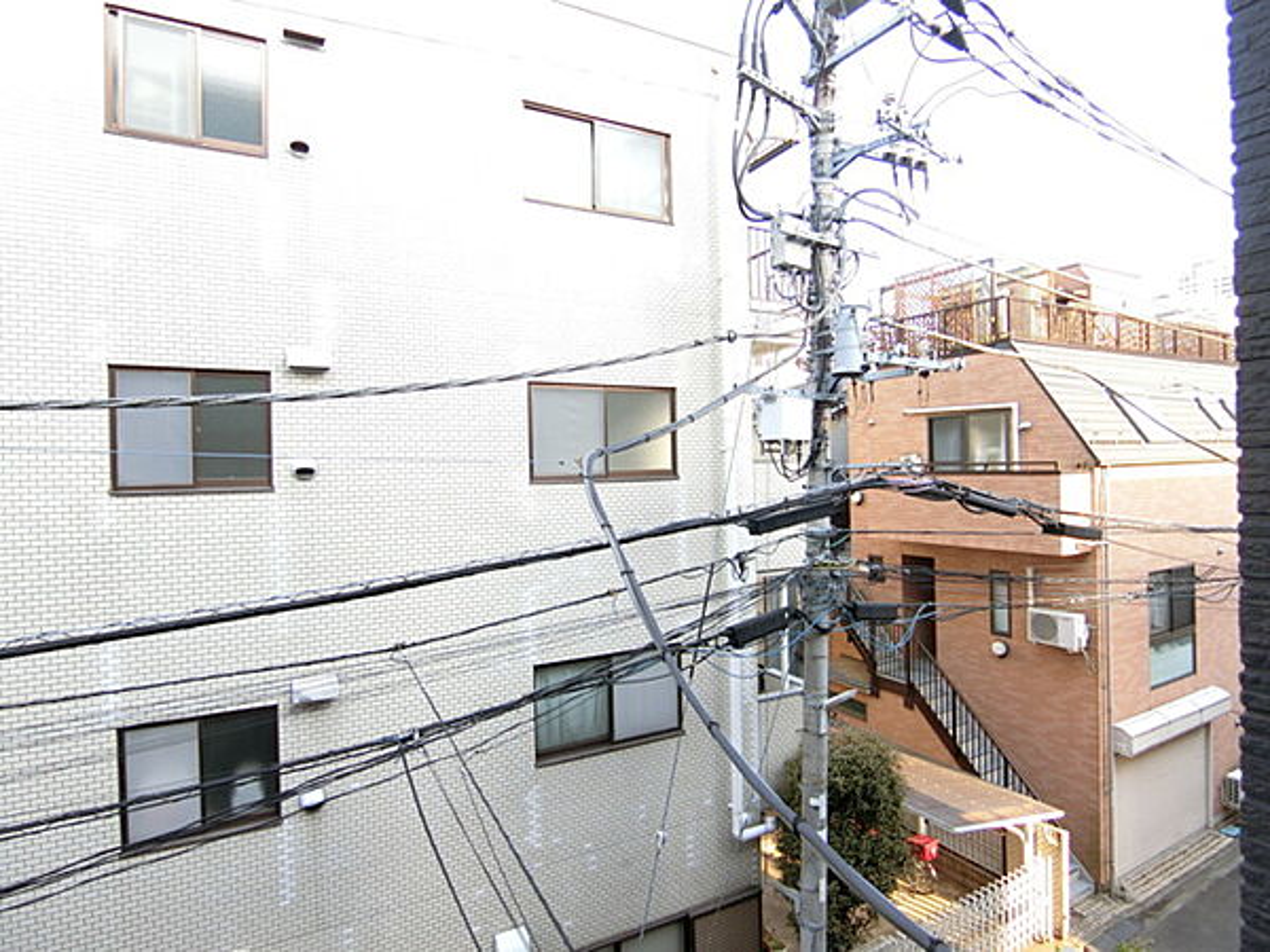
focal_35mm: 19
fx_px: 697
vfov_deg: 68.7
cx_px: 635
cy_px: 476
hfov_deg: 84.7
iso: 80
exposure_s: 1/125
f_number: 2.7
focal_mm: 4.06
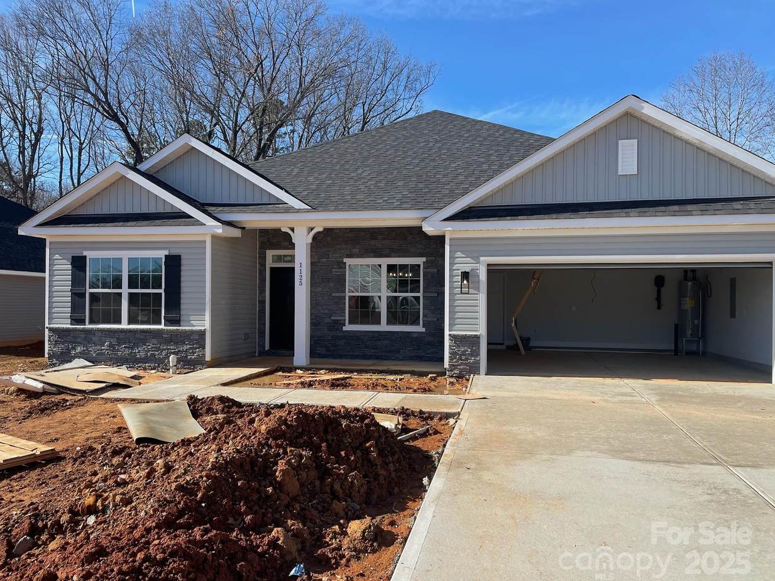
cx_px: 378
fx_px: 604
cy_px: 294
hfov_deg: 65.3
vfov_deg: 51.3
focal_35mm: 27
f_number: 1.6
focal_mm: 4.2
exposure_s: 1/2506
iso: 32
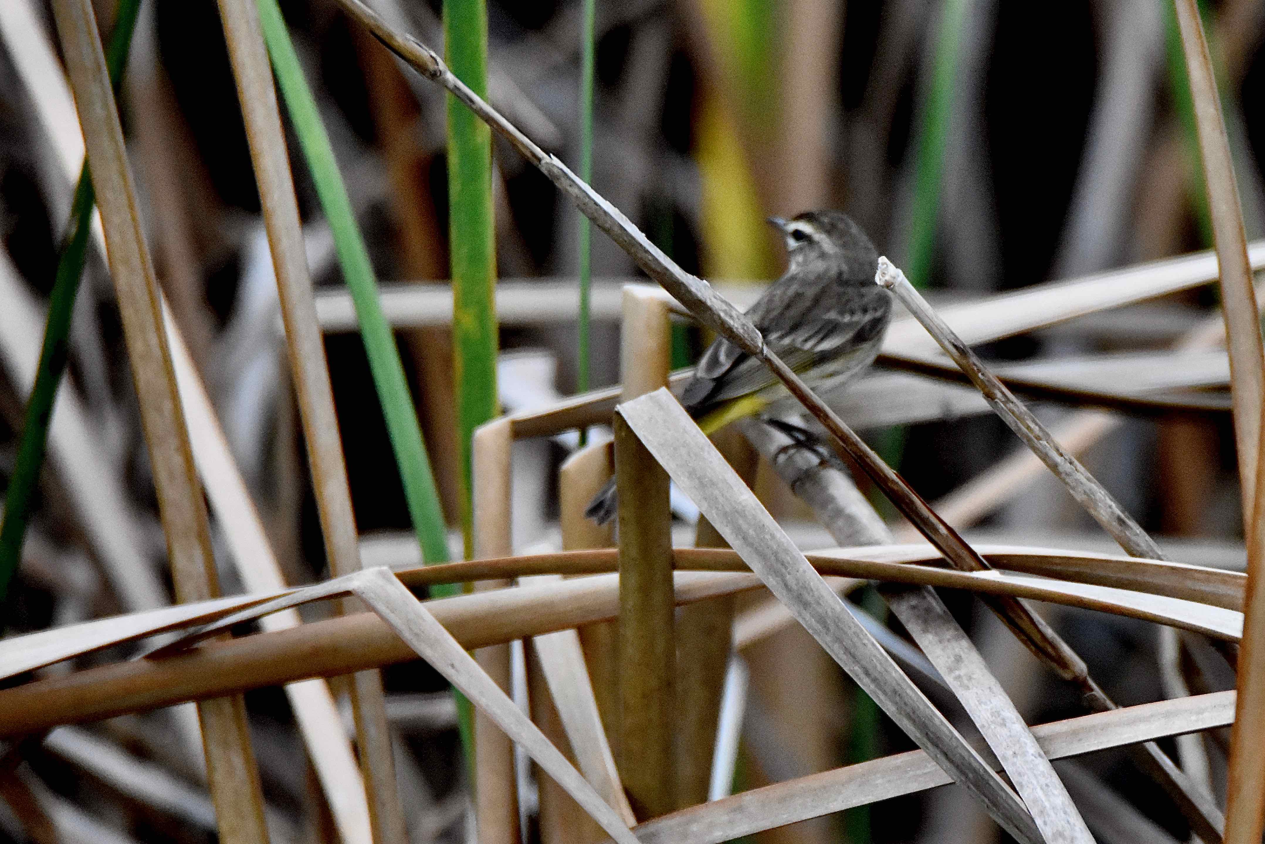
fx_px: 31621
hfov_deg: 2.3
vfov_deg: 1.5
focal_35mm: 900
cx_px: 632
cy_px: 422
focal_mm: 600
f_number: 6.3
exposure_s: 1/800
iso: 5000
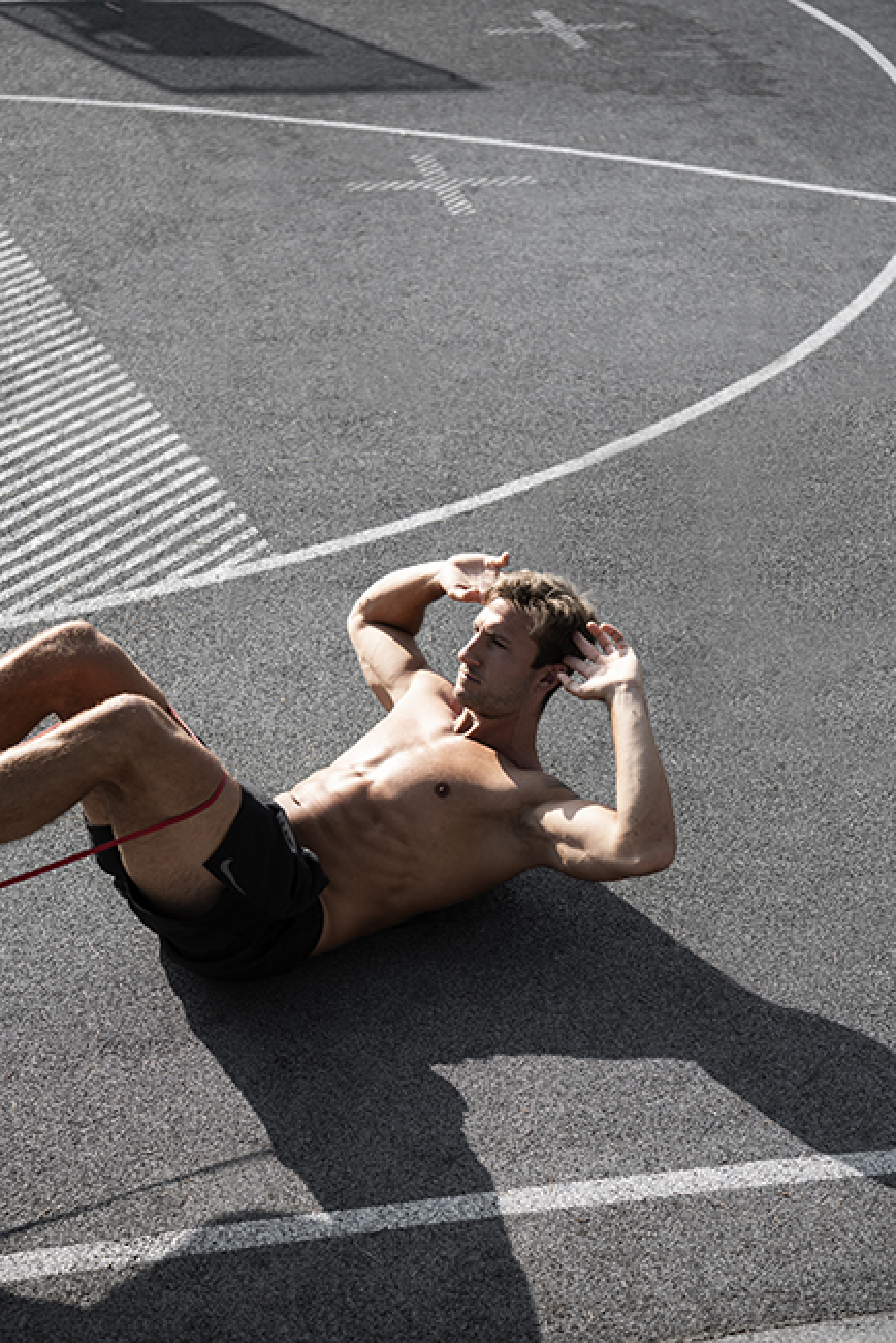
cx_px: 448
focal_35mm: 62
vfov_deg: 32.4
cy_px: 672
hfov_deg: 21.9
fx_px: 2312
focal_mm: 62
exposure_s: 1/1600
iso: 280
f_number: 4.5
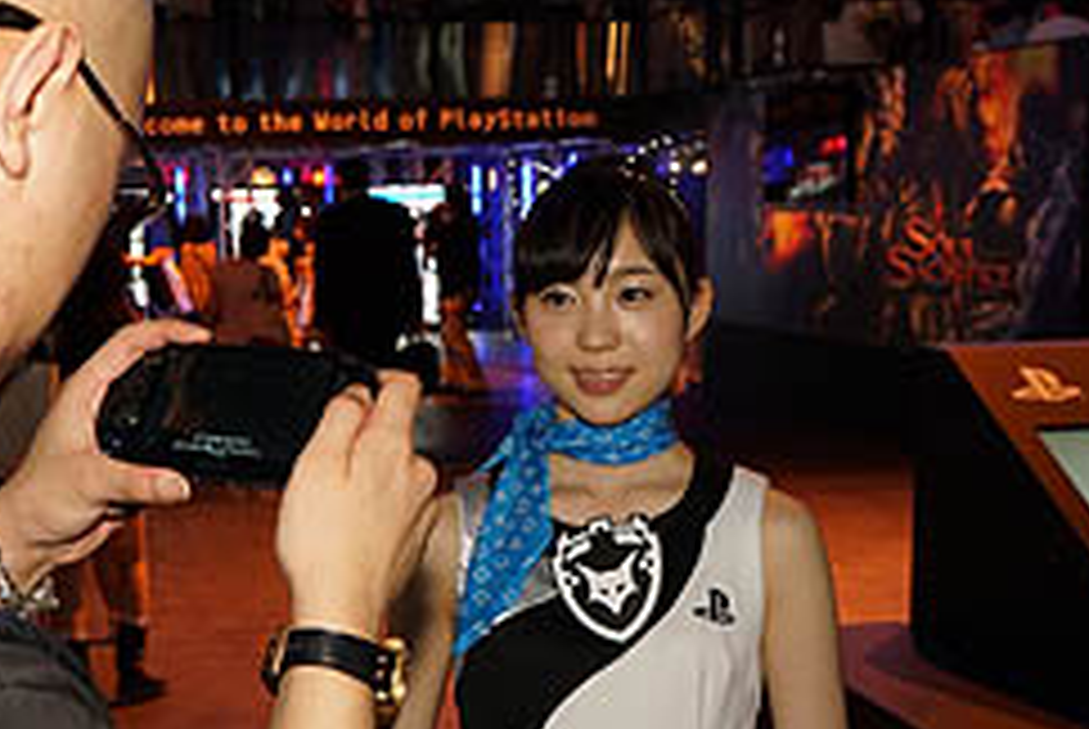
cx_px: 360
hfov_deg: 34.7
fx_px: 1726
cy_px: 502
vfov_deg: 23.7
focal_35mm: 57
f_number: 3.5
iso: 640
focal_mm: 18
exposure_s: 1/60
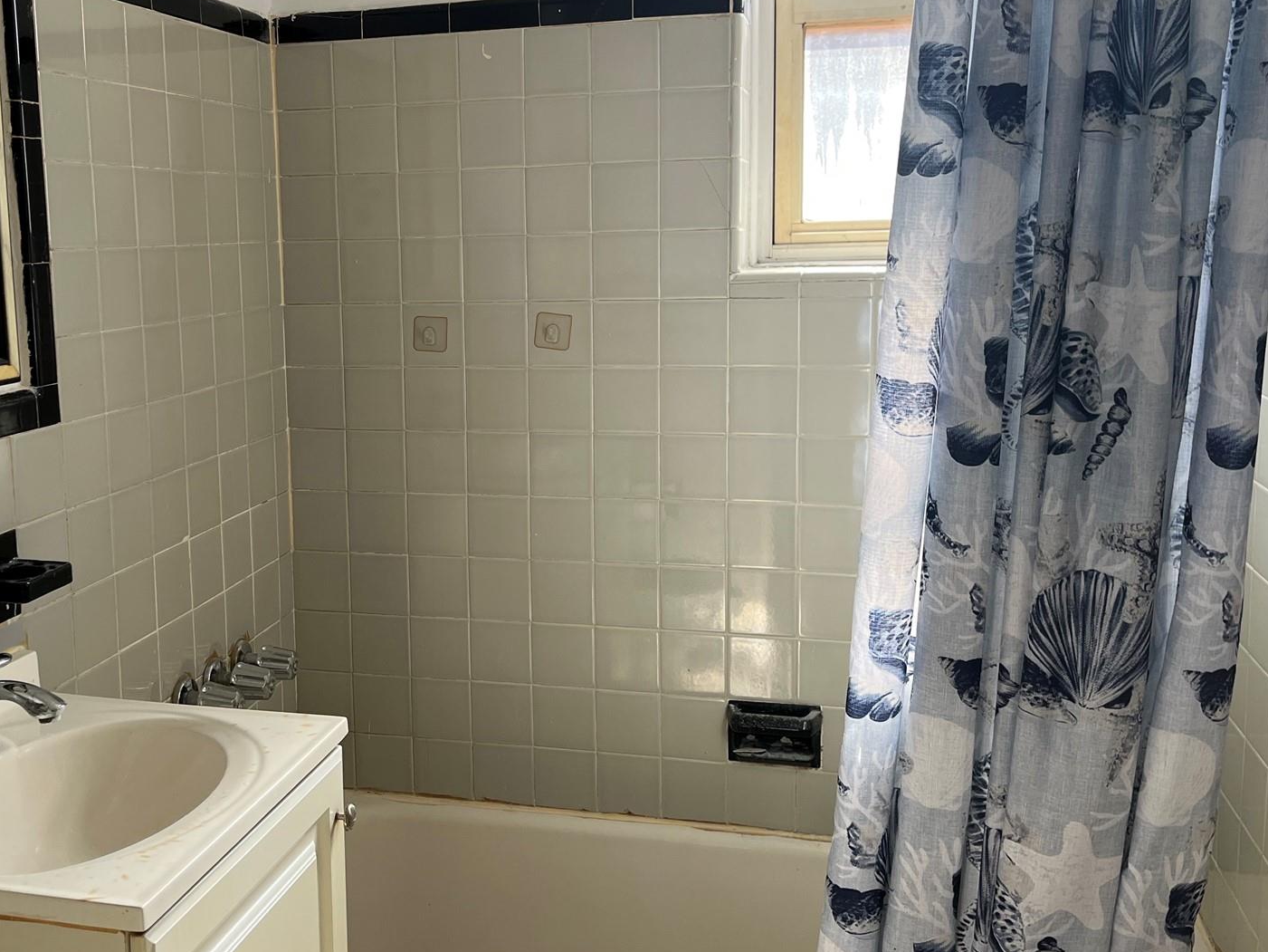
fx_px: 1392
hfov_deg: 48.3
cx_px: 447
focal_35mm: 38
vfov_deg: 37.7
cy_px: 420
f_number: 1.6
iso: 64
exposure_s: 1/124
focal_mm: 5.1
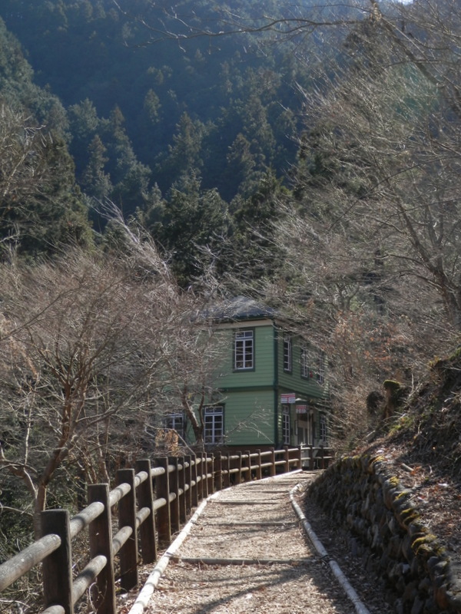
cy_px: 307
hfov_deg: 29.7
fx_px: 870
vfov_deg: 38.9
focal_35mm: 49
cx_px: 230
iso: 80
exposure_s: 1/200
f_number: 4
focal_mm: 8.9
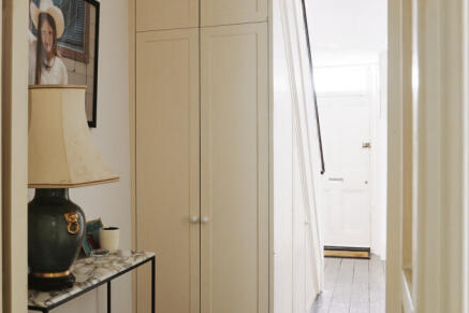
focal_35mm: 42
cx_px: 162
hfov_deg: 45.8
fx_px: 547
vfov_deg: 31.9
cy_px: 165
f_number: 8
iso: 100
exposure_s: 6
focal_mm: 28
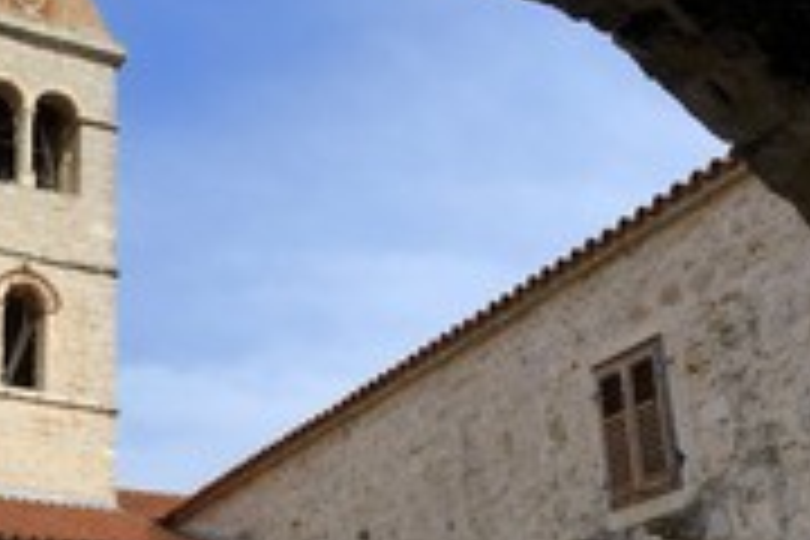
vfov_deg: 23.8
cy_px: 428
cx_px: 158
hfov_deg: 34.5
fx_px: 1260
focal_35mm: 56
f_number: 13
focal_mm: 24
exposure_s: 1/250
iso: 200
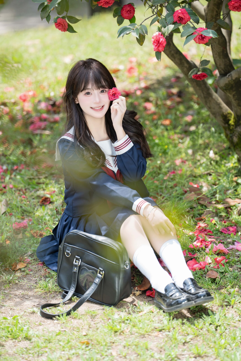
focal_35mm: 180
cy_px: 180
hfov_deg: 7.6
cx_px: 120
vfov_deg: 11.4
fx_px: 1807
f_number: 2.8
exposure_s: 1/250
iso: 100
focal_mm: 180
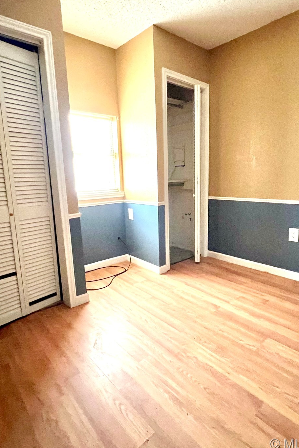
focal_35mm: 19
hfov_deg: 64.5
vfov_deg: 86.9
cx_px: 156
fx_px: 237
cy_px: 222
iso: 500
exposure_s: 1/60
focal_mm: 1.57
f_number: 1.8
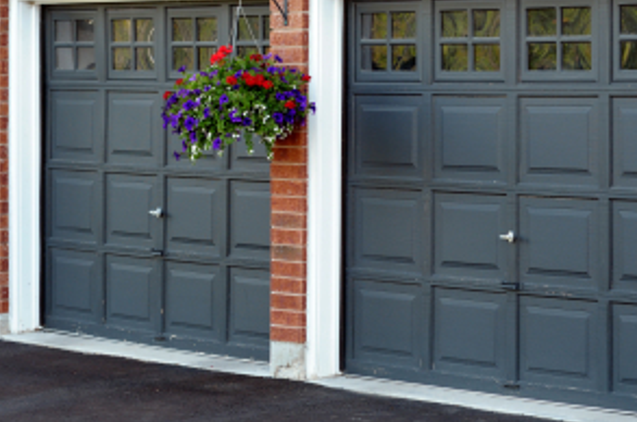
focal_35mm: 109
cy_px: 165
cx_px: 374
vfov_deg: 12.5
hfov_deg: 18.8
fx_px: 1925
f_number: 5
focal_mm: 50
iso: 200
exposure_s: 1/100
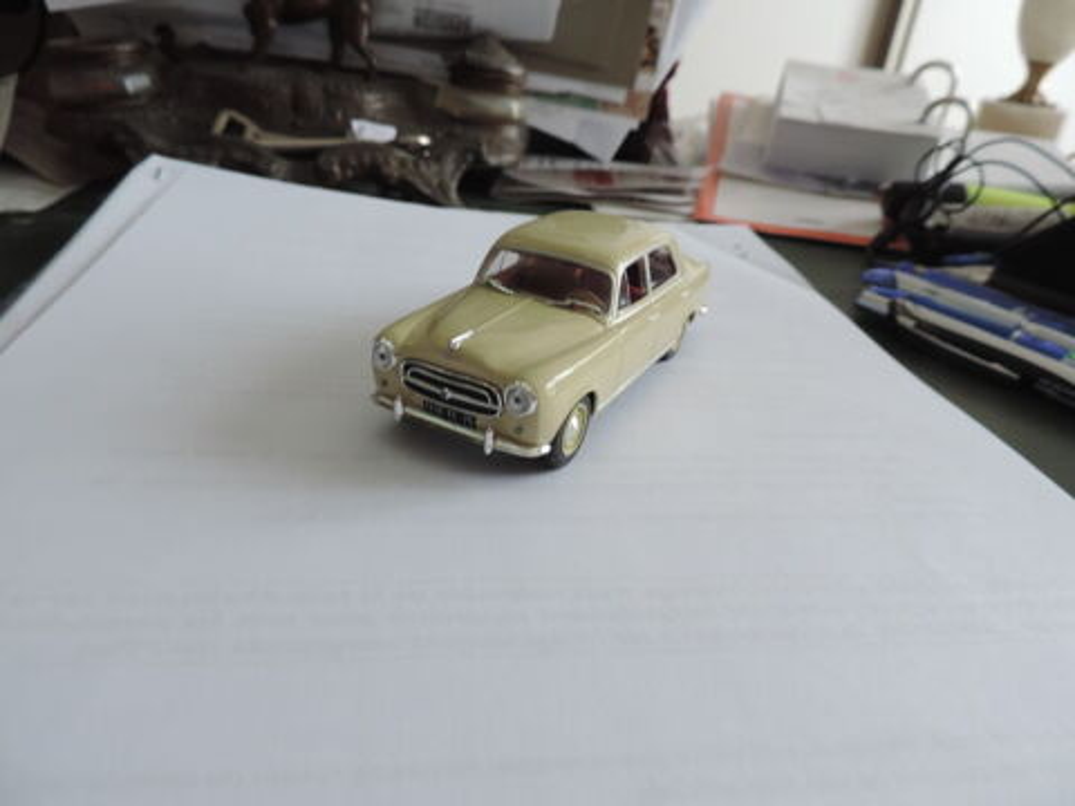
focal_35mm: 24
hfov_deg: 71.6
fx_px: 745
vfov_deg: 56.8
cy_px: 403
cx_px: 538
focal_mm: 4.3
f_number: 3
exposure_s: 1/30
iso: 320
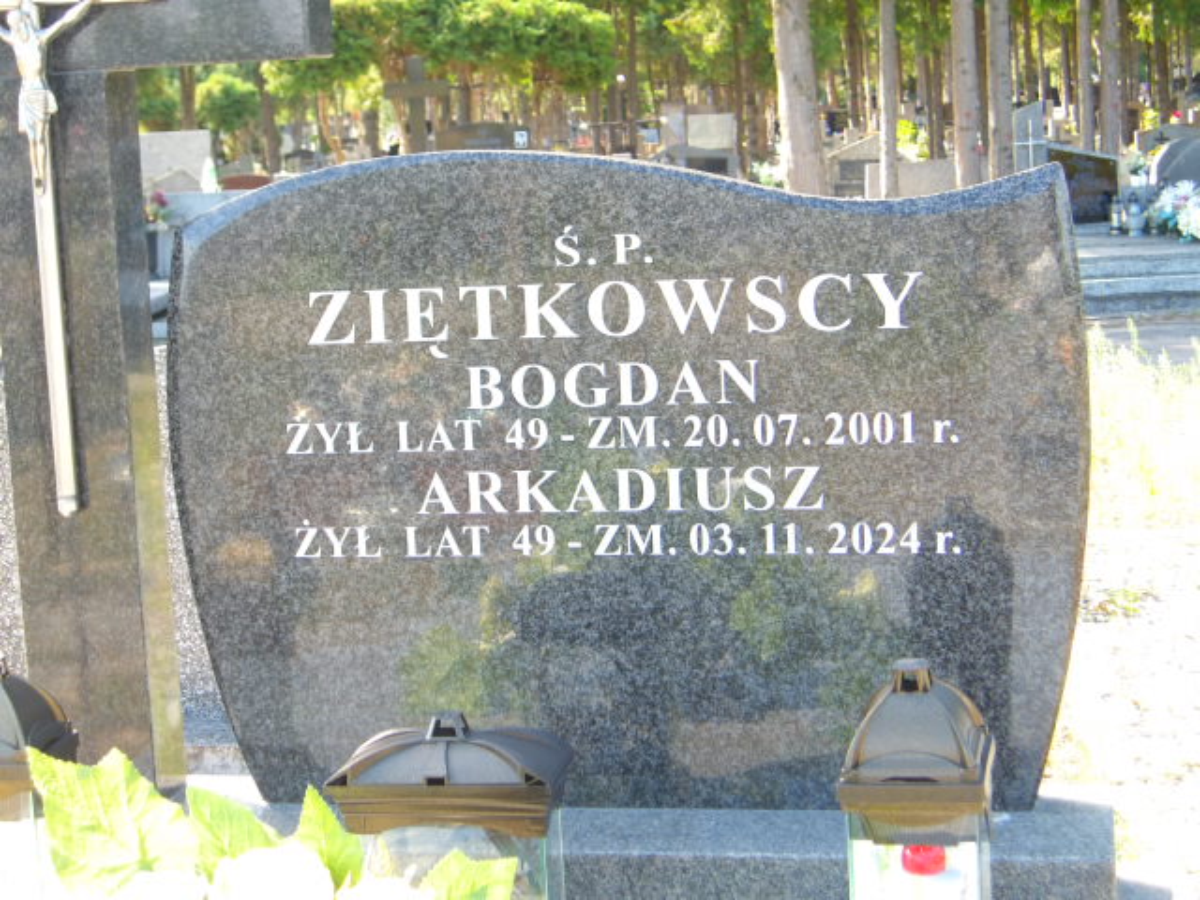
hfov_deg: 27.8
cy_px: 450
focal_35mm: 70
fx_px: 2427
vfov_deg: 21.0
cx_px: 600
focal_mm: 12.5
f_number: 4.9
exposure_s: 1/41
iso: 100
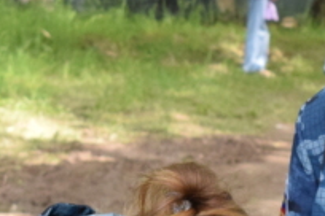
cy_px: 219
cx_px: 276
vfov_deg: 3.5
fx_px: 3503
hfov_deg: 5.3
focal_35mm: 388
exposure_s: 1/400
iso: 1600
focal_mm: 48
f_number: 10
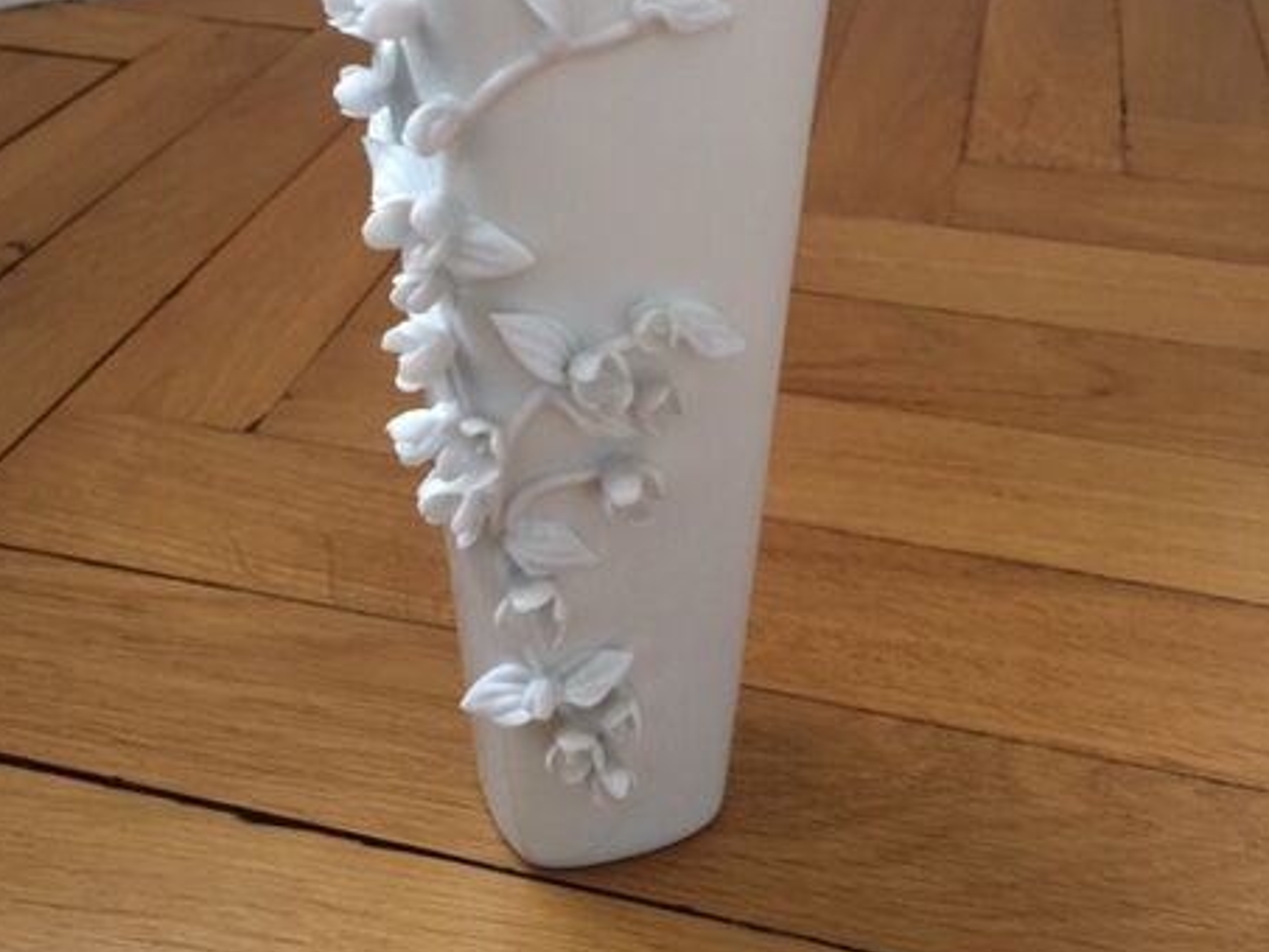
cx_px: 611
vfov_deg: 34.3
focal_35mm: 41
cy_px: 213
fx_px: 1503
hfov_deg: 45.8
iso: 125
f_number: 2.2
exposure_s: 1/8
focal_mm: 4.15
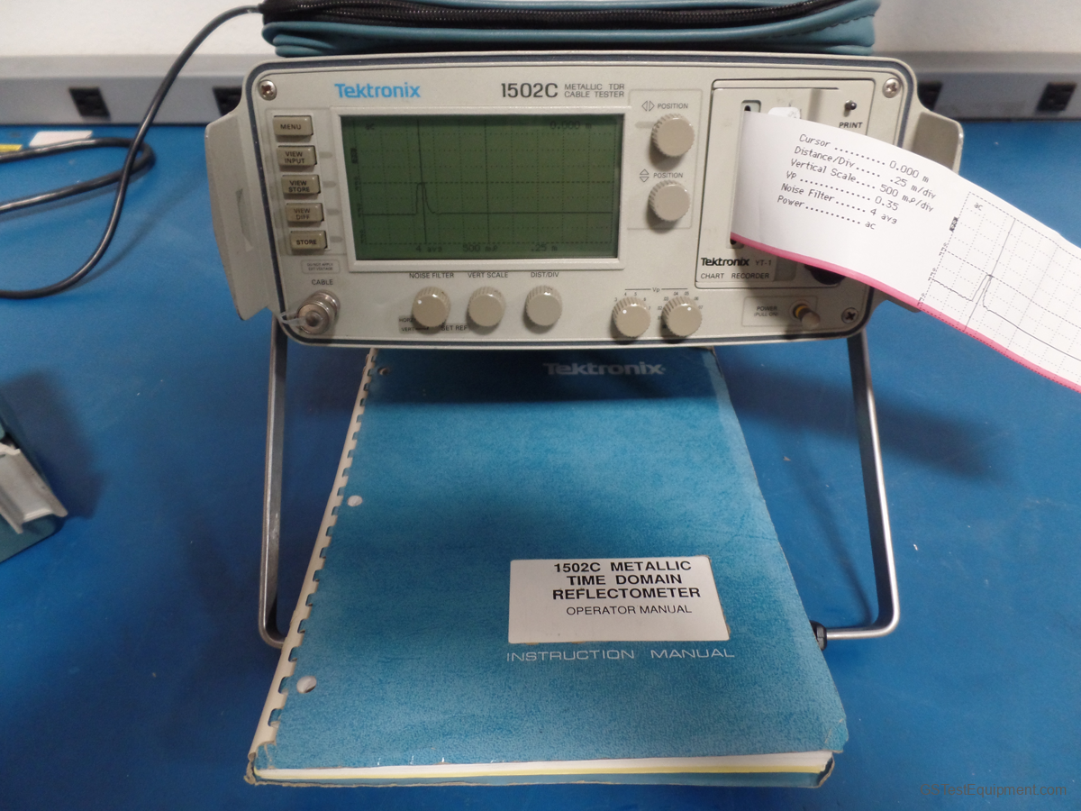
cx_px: 540
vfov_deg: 58.9
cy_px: 406
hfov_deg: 73.9
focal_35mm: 23
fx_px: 718
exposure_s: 1/30
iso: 320
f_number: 2.8
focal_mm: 4.1
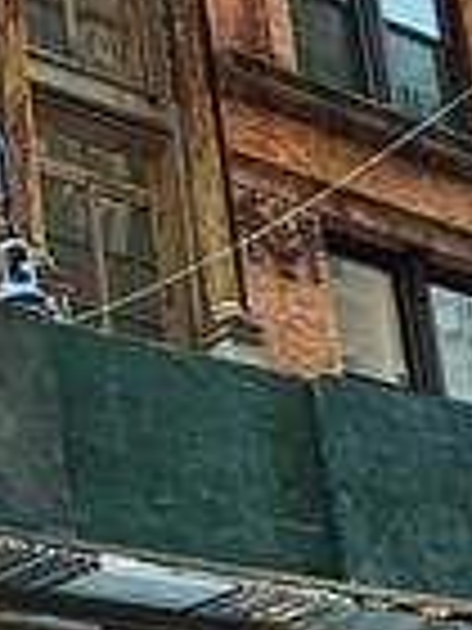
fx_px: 1727
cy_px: 684
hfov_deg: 14.2
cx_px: -301
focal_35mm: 95
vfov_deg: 19.8
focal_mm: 2.2
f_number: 2.2
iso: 50
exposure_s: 1/208
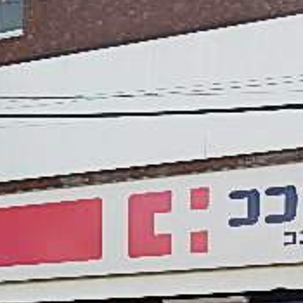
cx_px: 324
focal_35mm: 113
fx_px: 1119
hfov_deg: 15.1
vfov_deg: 14.8
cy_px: 379
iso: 125
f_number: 3.3
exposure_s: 1/640
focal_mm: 6.1
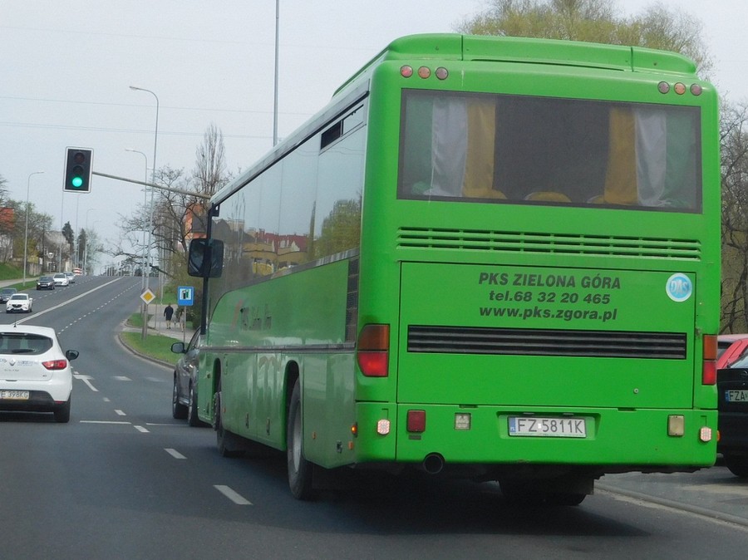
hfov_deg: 31.2
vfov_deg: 23.6
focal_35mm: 62
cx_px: 374
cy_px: 280
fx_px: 1339
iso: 125
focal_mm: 11.1
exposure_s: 1/500
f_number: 4.4
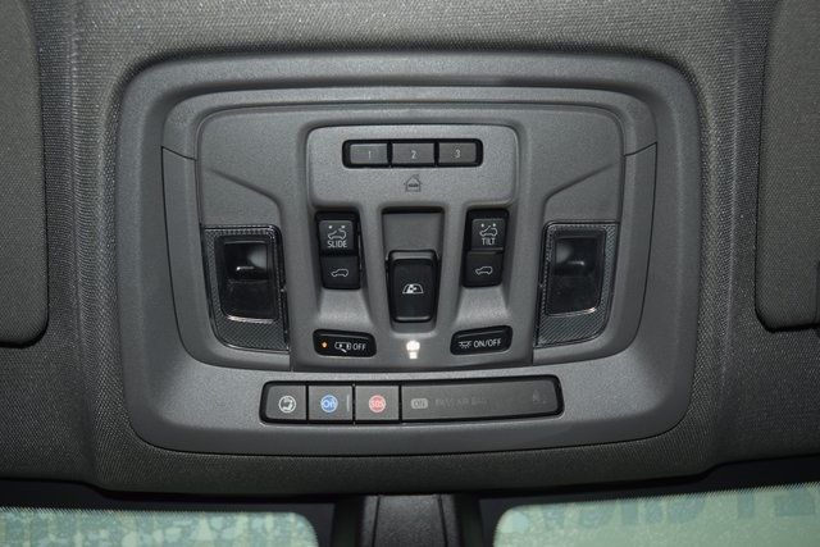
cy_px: 274
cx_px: 410
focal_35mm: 40
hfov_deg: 47.9
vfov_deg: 33.0
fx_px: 923
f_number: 3.8
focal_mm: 27
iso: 500
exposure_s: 1/50
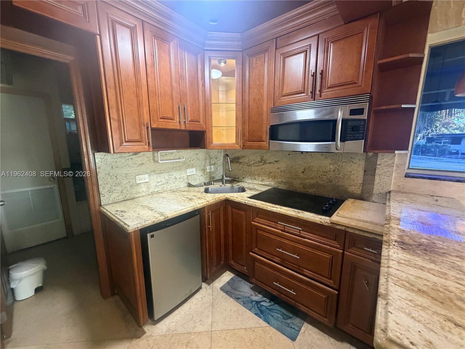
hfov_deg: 102.1
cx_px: 232
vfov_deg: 85.7
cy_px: 174
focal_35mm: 14
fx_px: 188
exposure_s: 1/60
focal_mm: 2.22
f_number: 2.2
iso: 500
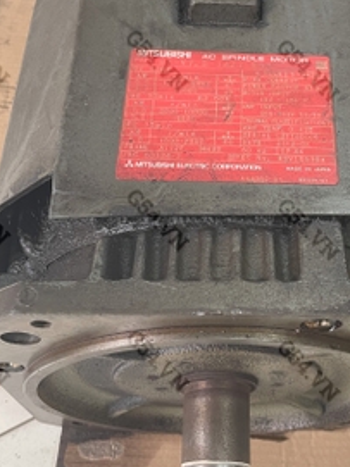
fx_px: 621
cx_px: 243
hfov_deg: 31.2
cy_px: 205
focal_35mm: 46
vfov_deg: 41.2
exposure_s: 1/60
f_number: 1.6
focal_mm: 4.2
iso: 400
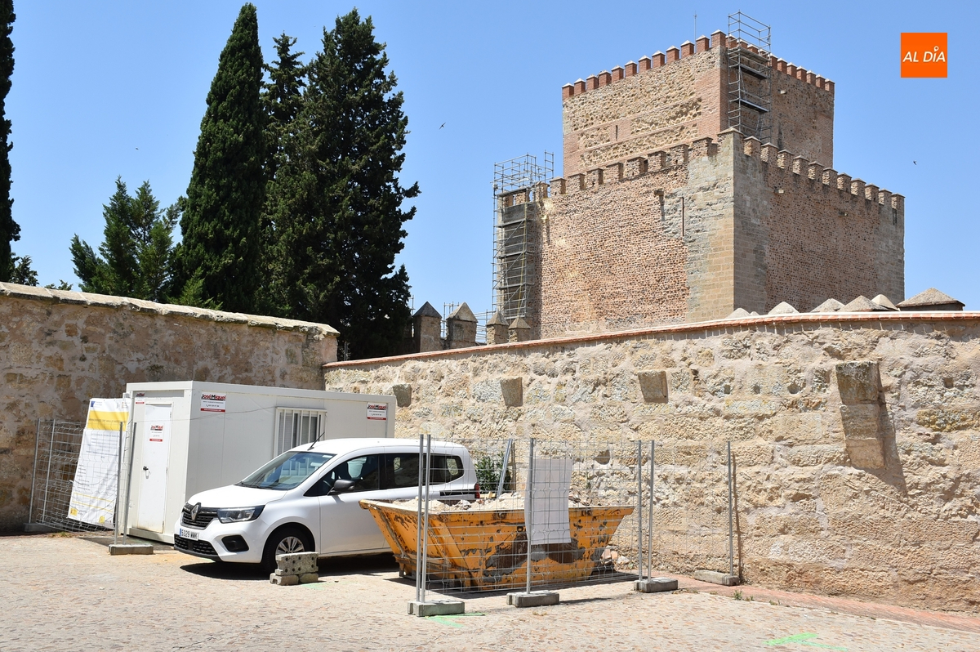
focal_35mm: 36
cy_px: 326
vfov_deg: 36.8
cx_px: 490
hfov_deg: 53.2
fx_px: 979
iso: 200
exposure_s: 1/400
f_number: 10
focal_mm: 24
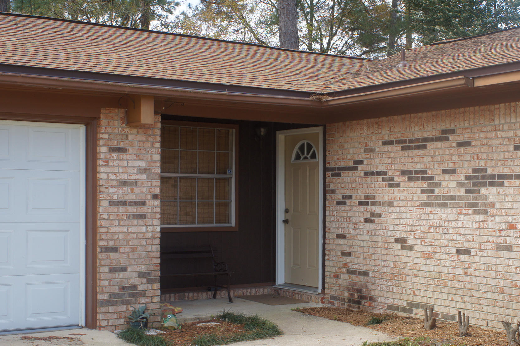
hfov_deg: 36.8
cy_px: 201
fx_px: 779
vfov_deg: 25.0
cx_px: 291
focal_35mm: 54
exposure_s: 1/100
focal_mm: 28
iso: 200
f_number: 9
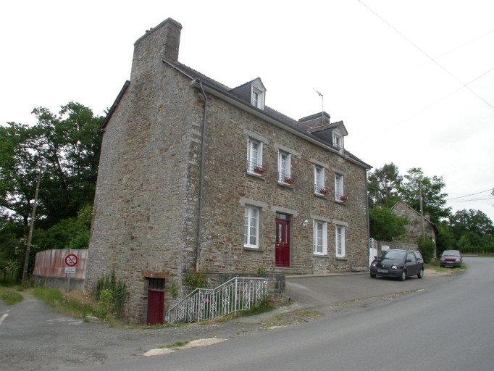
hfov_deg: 45.8
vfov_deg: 35.2
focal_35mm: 41
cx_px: 247
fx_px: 585
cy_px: 186
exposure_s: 1/148
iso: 100
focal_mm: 8.6
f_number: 5.4
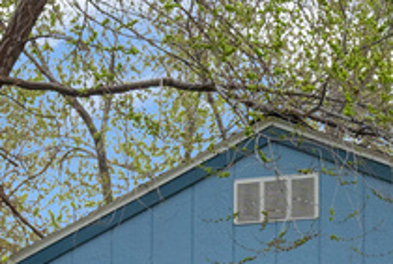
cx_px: 305
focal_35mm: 146
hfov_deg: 14.0
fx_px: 1597
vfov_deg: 8.7
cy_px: 605
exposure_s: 1/400
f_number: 8
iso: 800
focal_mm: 30
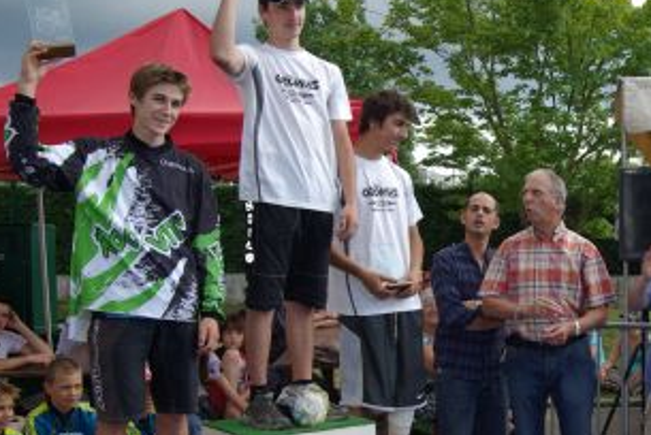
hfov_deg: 32.9
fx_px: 1068
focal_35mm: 59
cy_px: 295
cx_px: 525
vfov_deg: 22.9
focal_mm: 20
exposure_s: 1/90
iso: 100
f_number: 8
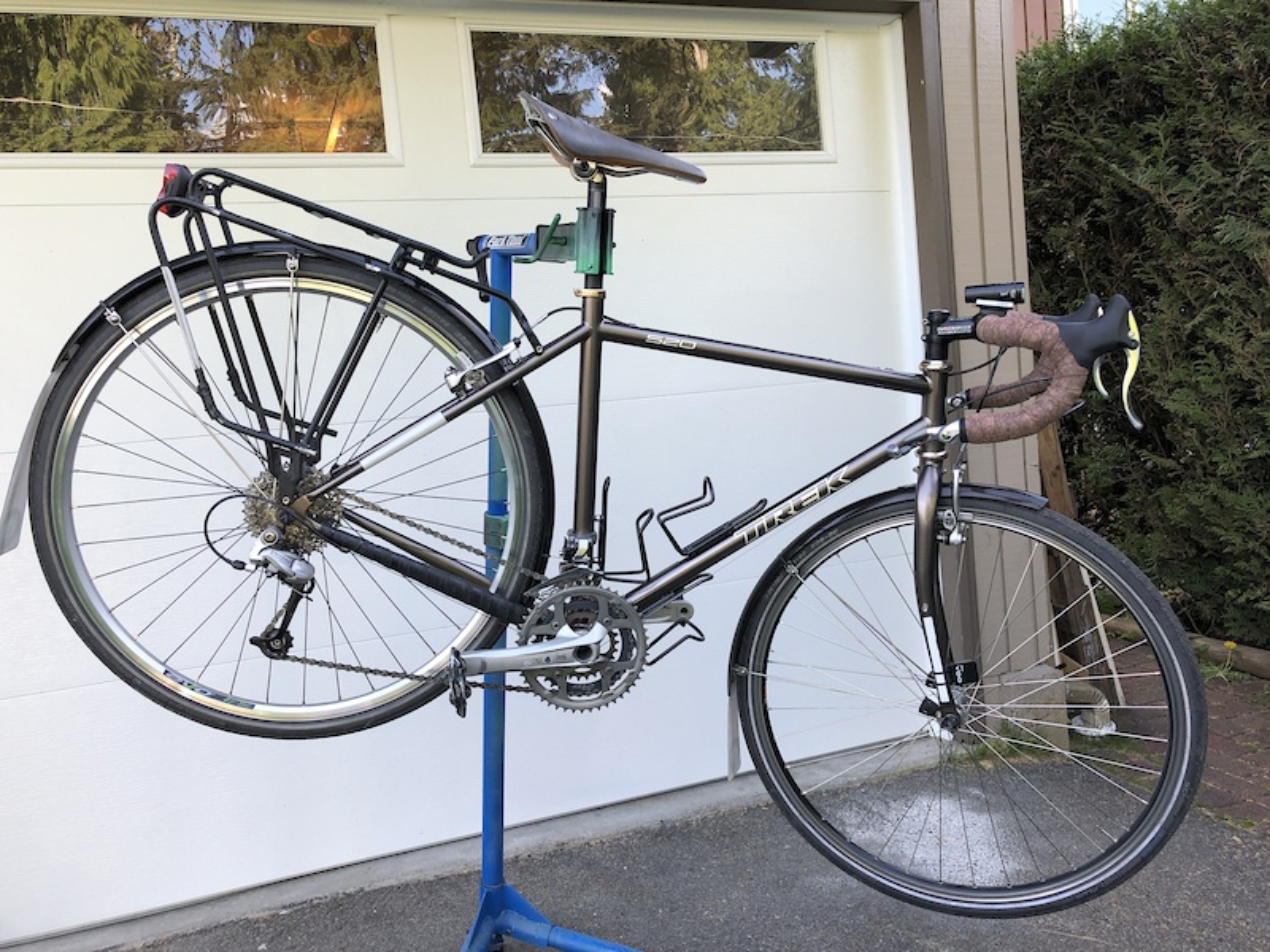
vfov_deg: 49.7
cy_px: 476
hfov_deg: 63.4
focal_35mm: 28
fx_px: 1027
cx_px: 635
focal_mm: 4
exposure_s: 1/120
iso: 25
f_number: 1.8
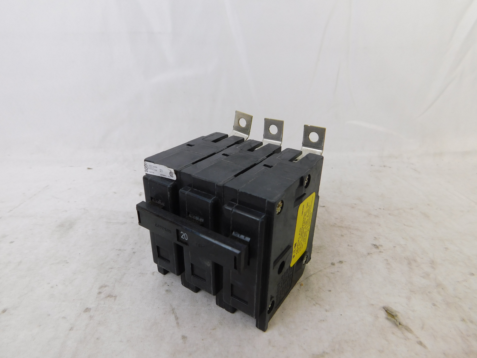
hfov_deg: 73.9
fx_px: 317
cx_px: 238
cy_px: 179
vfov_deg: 58.9
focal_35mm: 23
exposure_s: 1/40
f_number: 3
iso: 125
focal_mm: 4
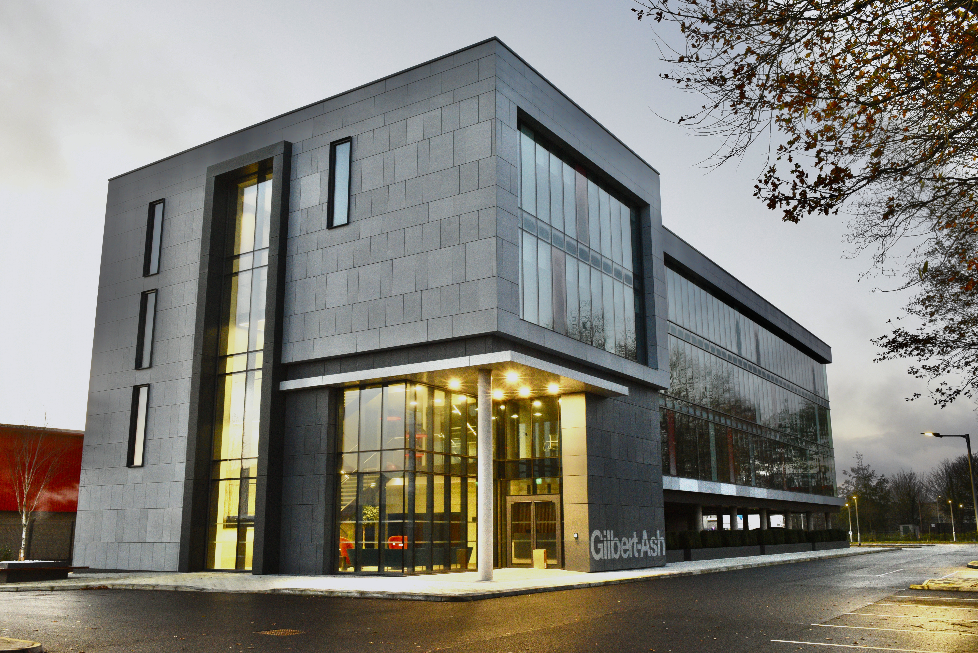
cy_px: 326
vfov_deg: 41.1
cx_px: 489
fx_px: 870
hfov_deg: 58.7
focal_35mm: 32
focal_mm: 32
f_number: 14
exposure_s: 1/13
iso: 4000
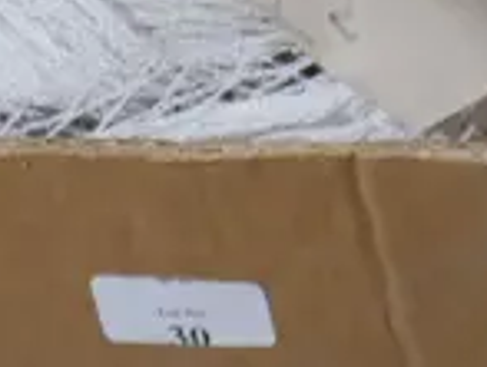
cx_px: 974
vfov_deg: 5.3
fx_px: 3921
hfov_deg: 6.9
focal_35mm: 278
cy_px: -76
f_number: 4.4
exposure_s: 1/60
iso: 400
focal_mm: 20
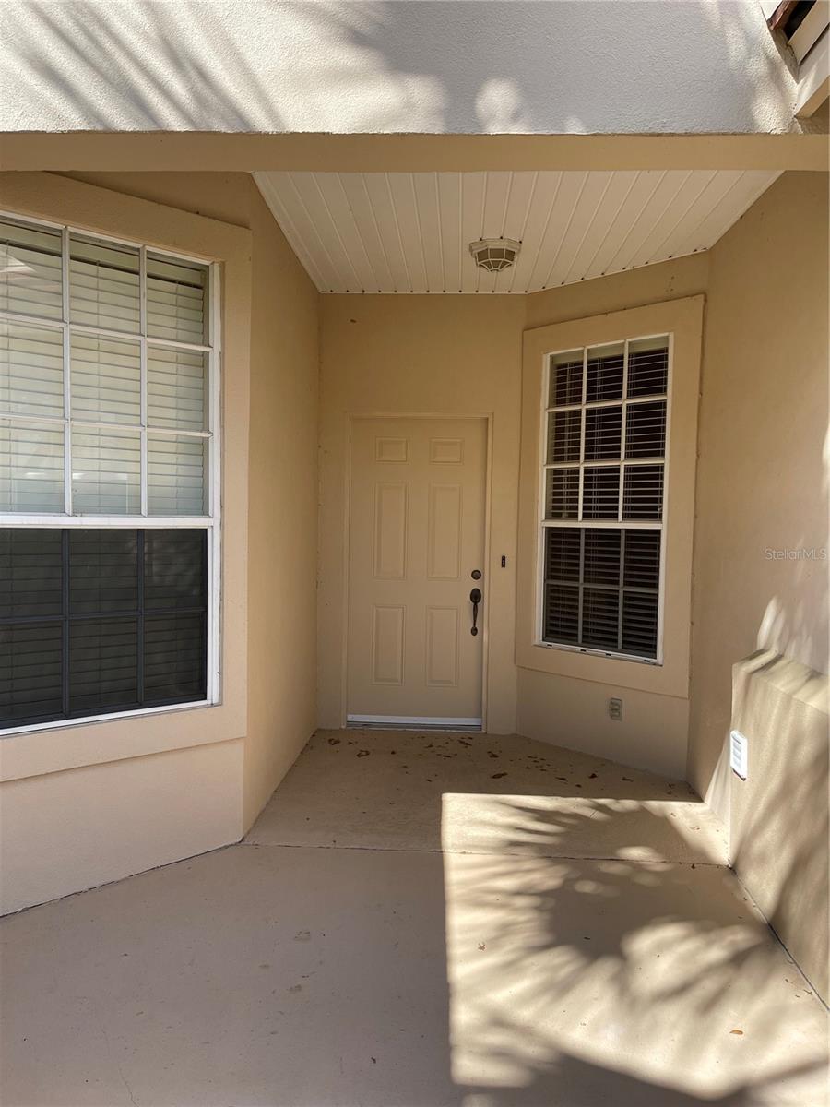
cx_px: 415
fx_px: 831
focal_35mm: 26
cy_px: 554
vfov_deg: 67.3
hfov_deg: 53.1
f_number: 1.6
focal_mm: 5.1
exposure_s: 1/684
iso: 32
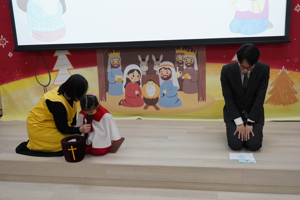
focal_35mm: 38
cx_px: 150
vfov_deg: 35.1
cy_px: 100
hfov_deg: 50.7
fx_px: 317
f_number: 6.3
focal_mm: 38
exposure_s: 1/160
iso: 2500
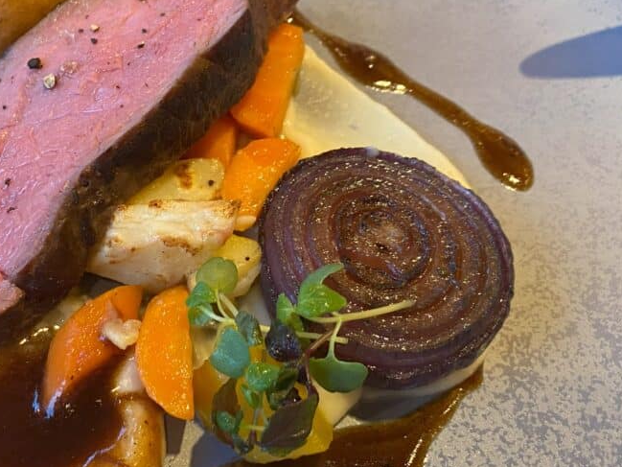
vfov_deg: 35.1
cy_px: 226
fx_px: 737
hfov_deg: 44.3
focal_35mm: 41
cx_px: 156
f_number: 1.8
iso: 400
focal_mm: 4.25
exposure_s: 1/33
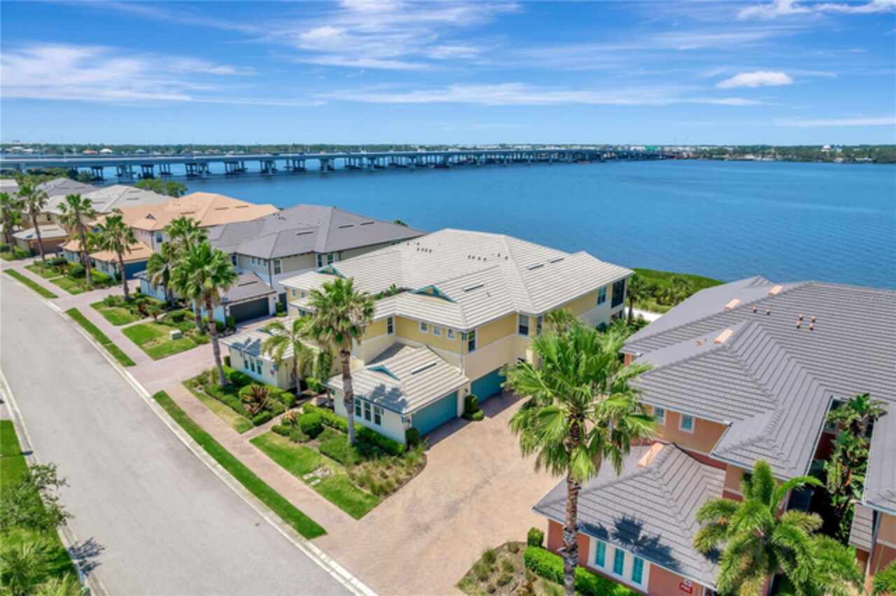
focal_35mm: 22
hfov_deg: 78.6
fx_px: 547
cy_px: 298
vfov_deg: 57.2
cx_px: 448
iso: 100
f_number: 2.8
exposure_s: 1/1250
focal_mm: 8.38
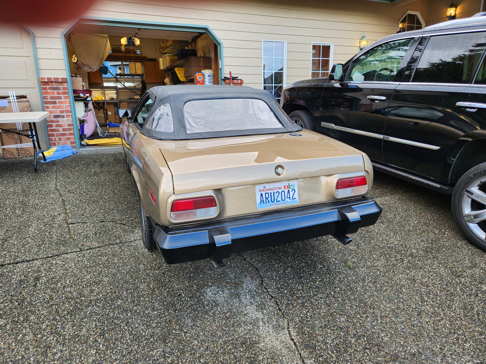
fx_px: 323
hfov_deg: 73.9
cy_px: 182
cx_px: 243
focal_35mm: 23
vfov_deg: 58.9
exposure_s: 1/180
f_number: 1.8
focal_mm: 5.4
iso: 32
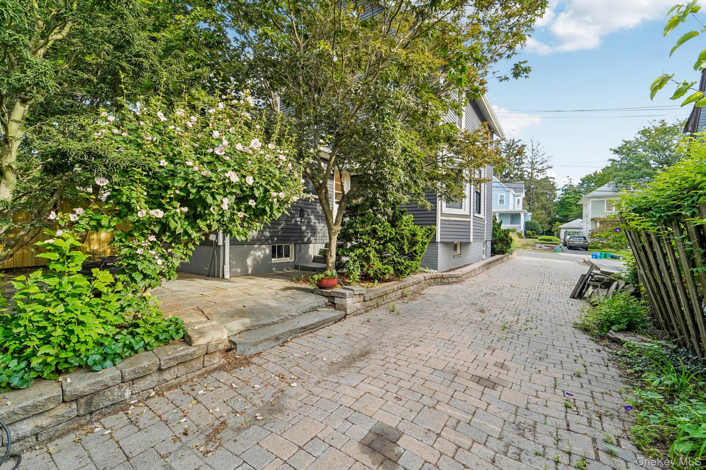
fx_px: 275
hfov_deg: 104.3
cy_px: 235
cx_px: 353
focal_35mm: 14
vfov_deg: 81.2
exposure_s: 1/80
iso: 400
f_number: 8
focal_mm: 14
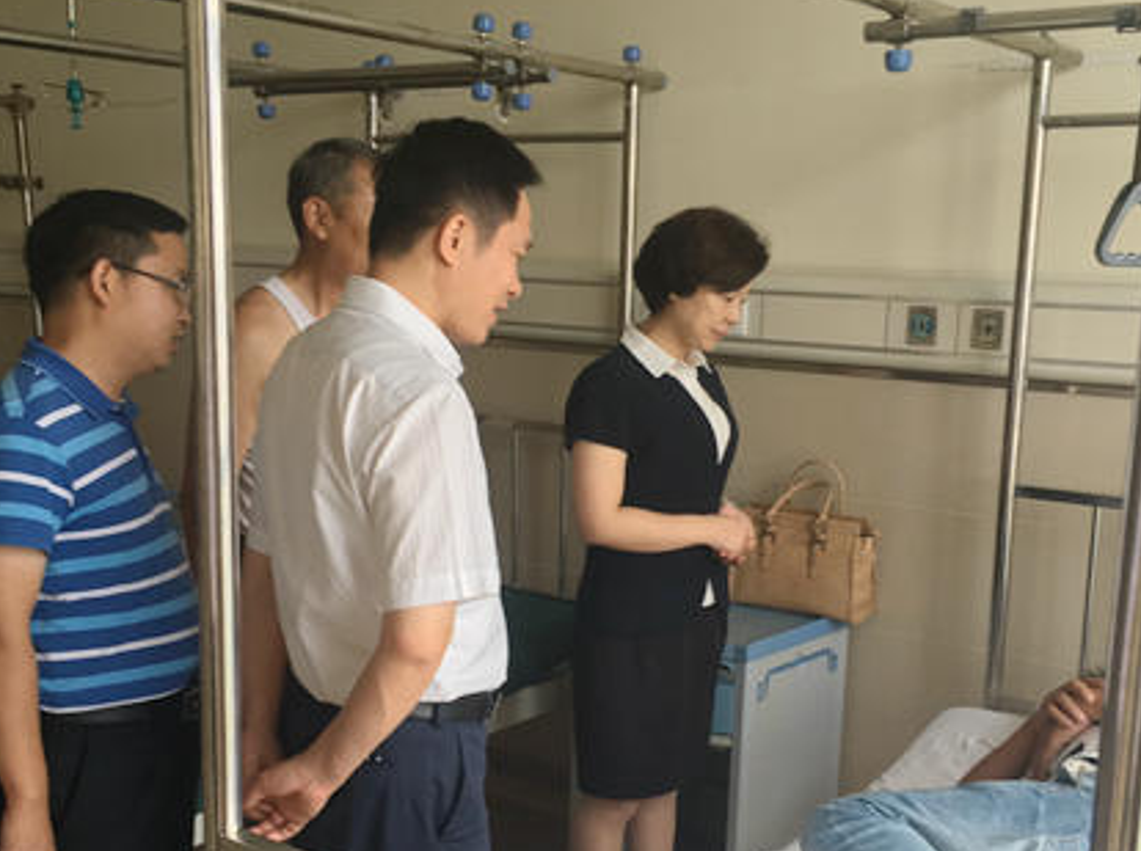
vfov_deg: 34.1
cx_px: 606
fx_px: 1382
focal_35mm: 42
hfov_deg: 44.8
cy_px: 534
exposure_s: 1/100
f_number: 2.2
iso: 40
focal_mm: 4.15
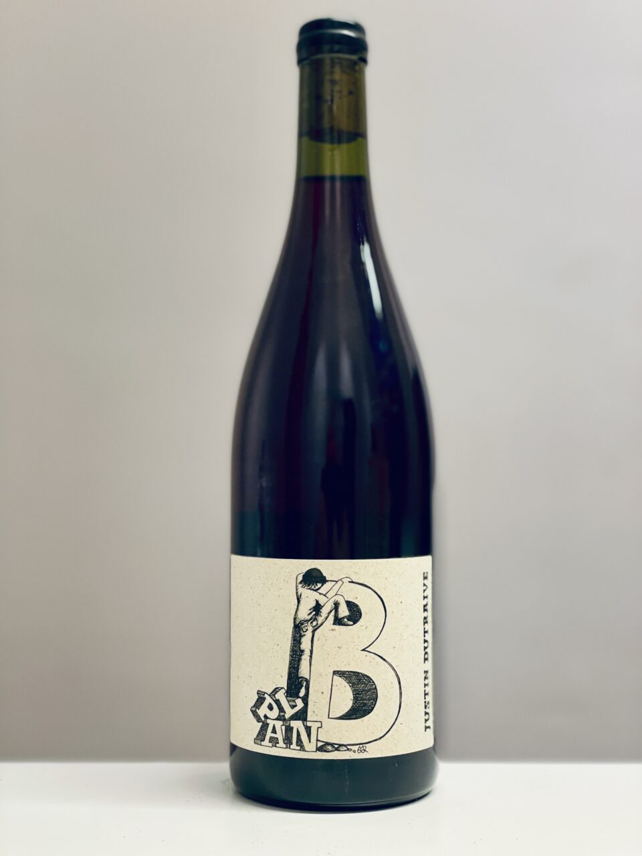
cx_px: 321
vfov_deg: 36.8
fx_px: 1286
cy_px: 428
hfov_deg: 28.0
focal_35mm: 52
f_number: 2
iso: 125
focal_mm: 6
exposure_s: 1/50
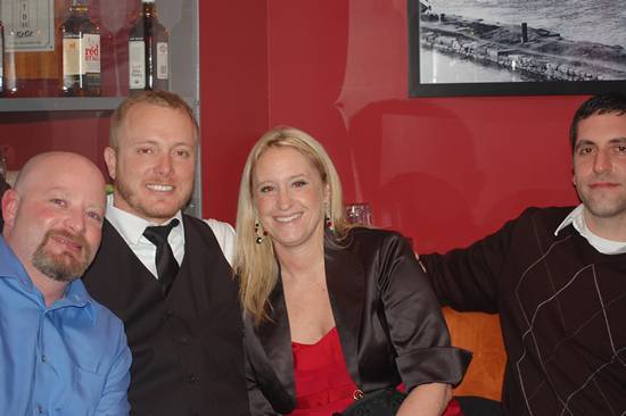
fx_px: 1434
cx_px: 313
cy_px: 208
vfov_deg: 16.5
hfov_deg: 24.6
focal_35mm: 82
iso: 400
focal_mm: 55
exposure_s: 1/60
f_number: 4
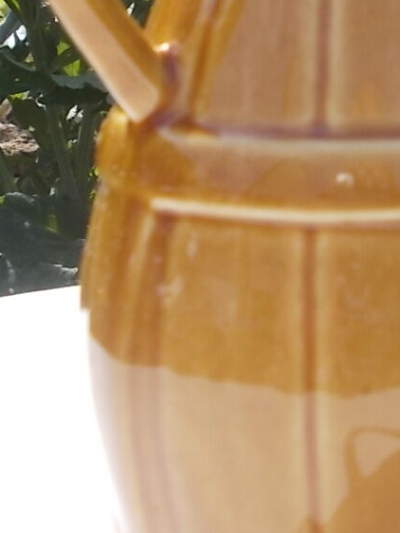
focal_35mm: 74
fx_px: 1139
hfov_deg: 19.4
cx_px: 383
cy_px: 54
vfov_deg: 25.5
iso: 80
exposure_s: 1/100
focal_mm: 4.6
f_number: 8
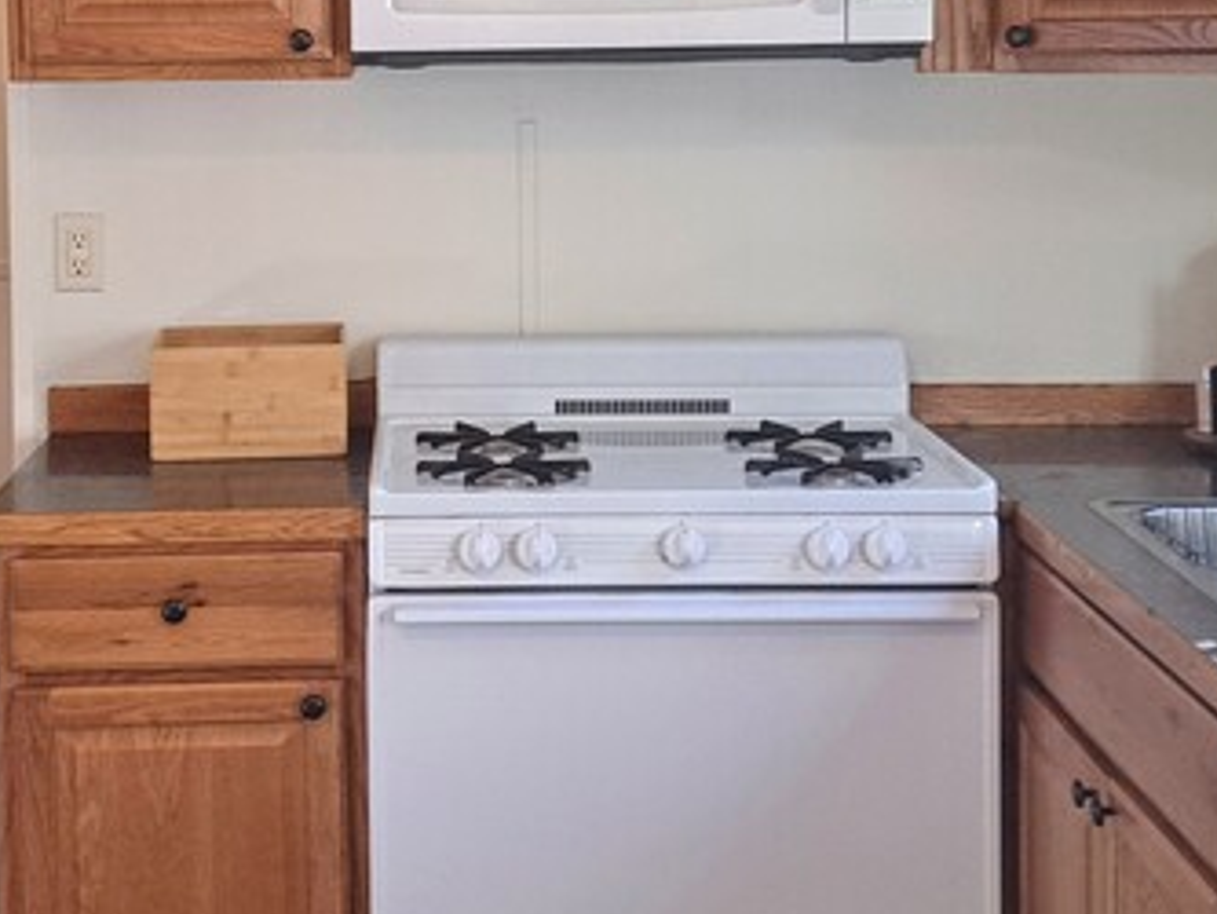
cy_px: 150
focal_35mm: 72
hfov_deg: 26.9
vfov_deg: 20.2
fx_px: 2532
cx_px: 460
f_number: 1.8
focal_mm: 5.23
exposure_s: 1/60
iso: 200
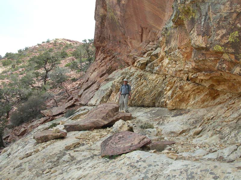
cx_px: 120
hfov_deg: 52.7
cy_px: 90
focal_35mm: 35
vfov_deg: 40.7
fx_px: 244
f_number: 5.6
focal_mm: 5.8
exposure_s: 1/103
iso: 50
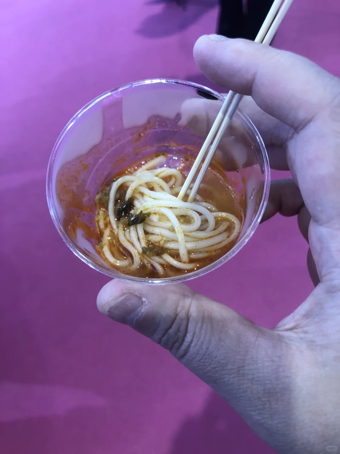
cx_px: 170
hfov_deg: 49.7
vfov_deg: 63.4
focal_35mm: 28
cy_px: 227
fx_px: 367
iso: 40
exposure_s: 1/20
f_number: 1.8
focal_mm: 3.99
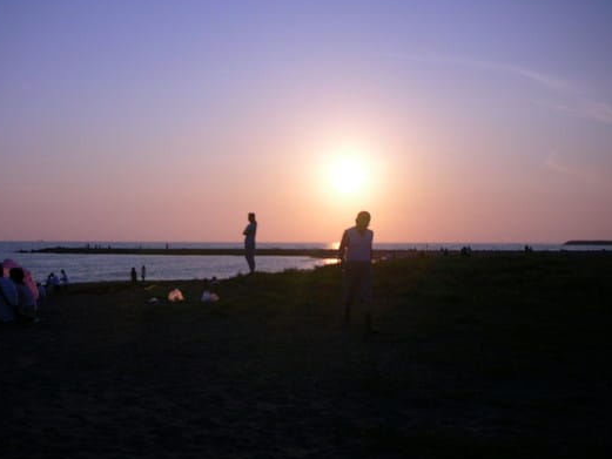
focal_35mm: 43
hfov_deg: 43.8
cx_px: 267
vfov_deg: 33.6
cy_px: 211
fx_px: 760
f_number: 8.5
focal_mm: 5.8
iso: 50
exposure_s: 1/250
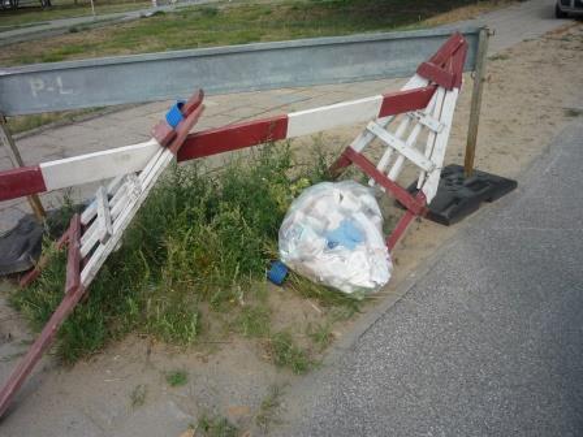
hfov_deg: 56.8
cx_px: 292
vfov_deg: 44.2
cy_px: 218
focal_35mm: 32
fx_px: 539
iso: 100
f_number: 4.5
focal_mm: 5.2
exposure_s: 1/400
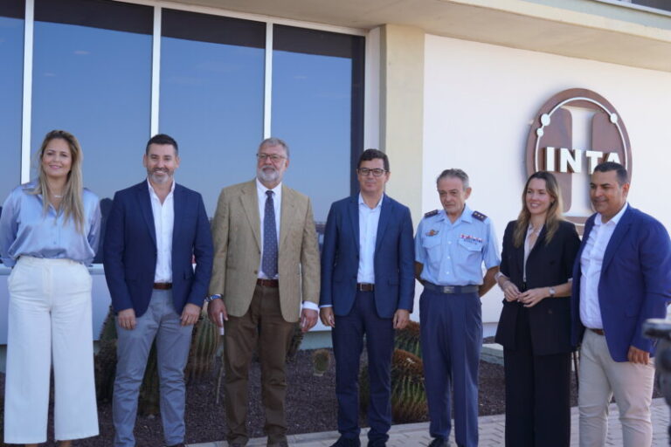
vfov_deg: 29.9
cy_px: 224
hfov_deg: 43.6
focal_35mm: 45
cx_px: 336
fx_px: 839
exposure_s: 1/200
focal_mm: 30
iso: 100
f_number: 4
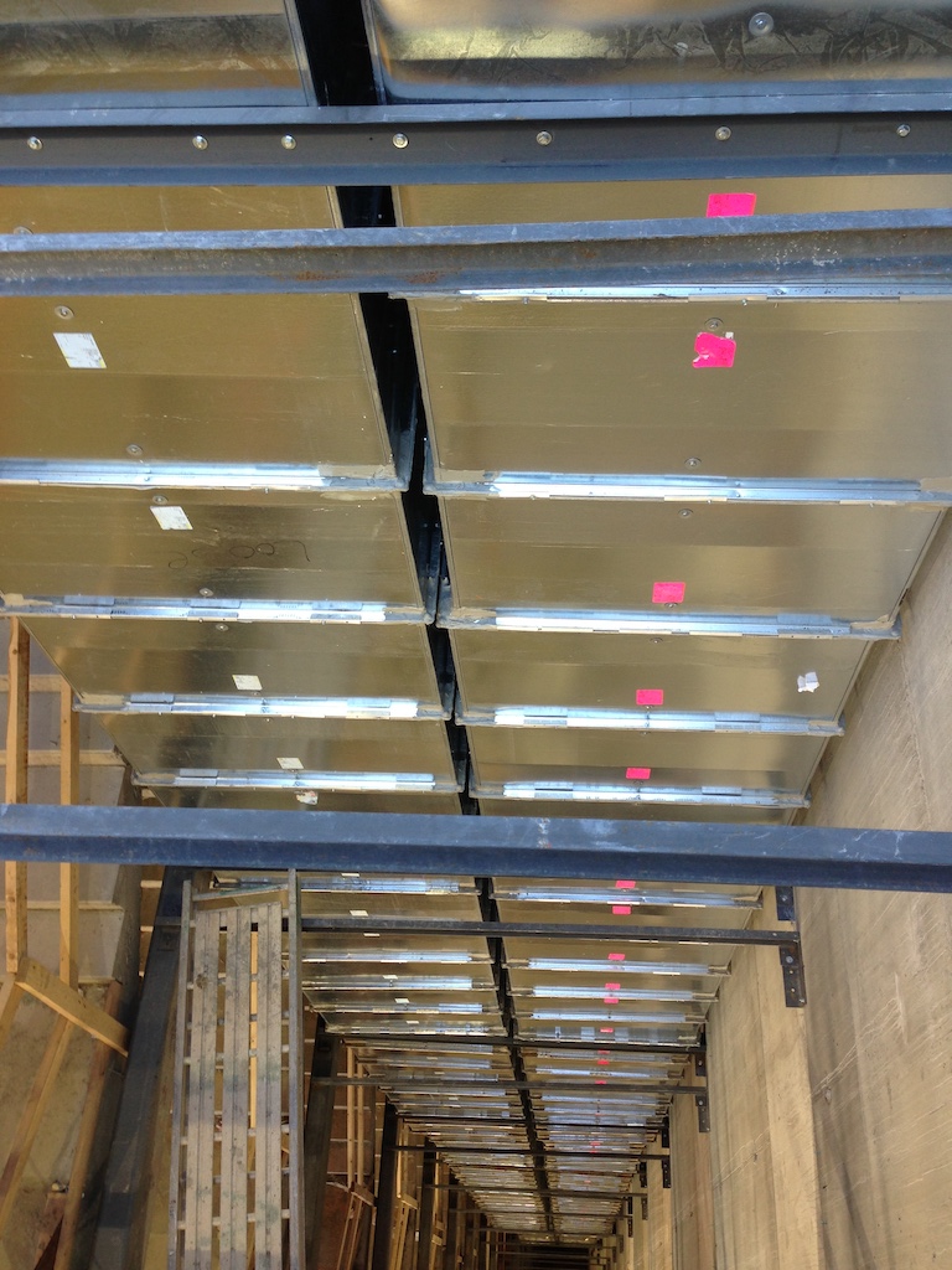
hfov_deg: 42.9
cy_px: 635
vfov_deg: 55.4
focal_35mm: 33
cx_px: 476
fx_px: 1210
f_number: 2.4
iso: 50
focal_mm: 4.13
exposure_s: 1/40
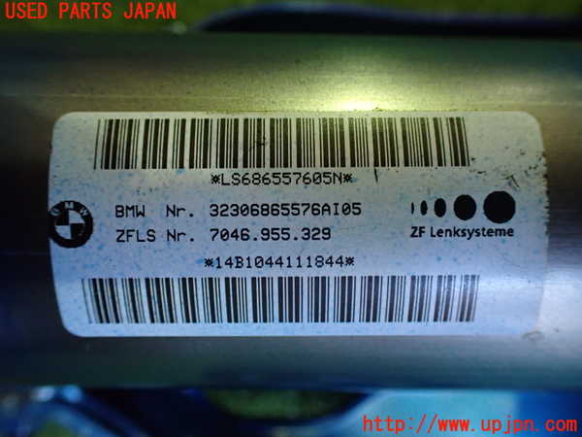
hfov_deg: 60.0
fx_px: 504
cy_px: 218
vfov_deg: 46.8
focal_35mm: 30
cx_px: 291
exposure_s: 1/125
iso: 800
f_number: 2.3
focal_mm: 5.4
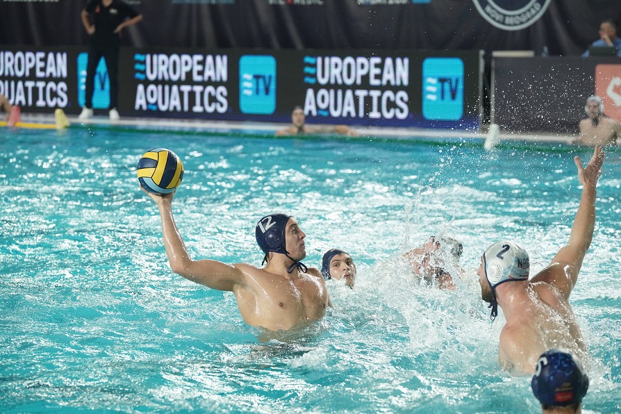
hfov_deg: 14.3
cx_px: 310
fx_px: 2467
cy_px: 208
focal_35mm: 143
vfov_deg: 9.6
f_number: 4.5
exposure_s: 1/2000
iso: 5000
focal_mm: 142
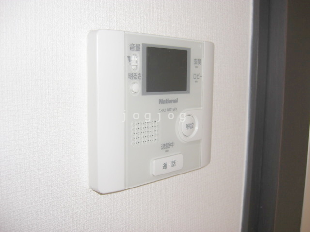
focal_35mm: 38
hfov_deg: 49.0
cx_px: 155
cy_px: 116
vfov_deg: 37.7
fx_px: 340
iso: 80
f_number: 2.8
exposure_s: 1/60
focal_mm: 7.9
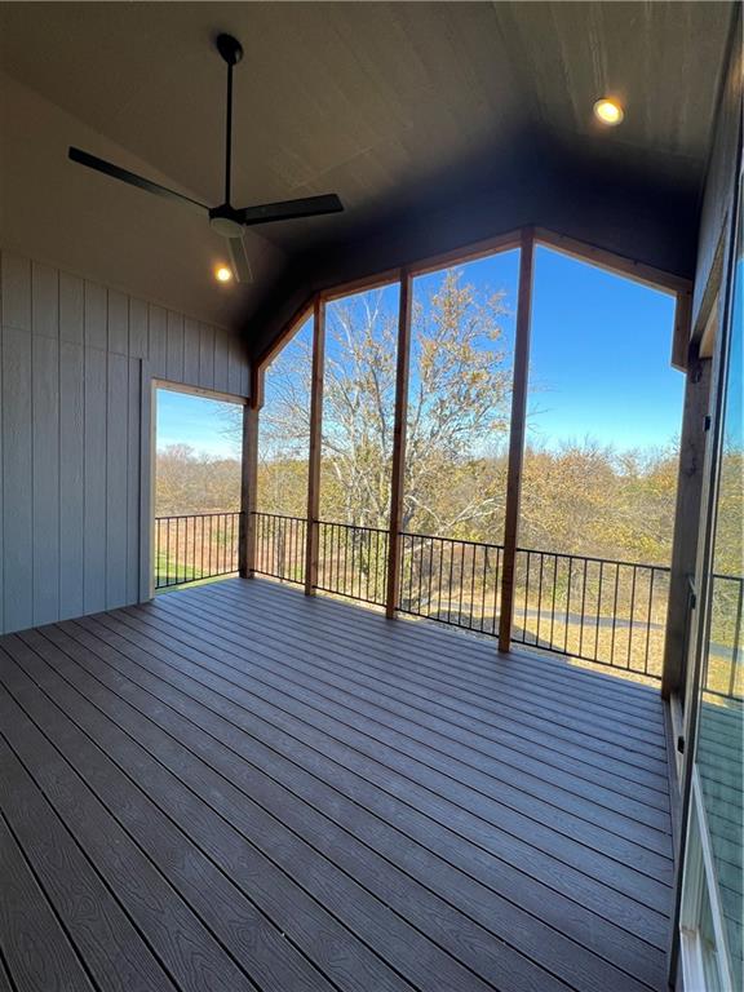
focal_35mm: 13
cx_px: 372
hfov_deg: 89.9
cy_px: 496
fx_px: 373
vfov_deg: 106.2
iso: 40
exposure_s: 1/120
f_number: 1.8
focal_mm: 1.57
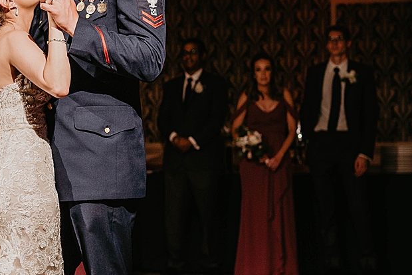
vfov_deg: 10.6
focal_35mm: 129
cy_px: 119
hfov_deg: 15.5
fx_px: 1477
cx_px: -21
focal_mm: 50
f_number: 2.8
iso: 320
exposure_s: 1/640
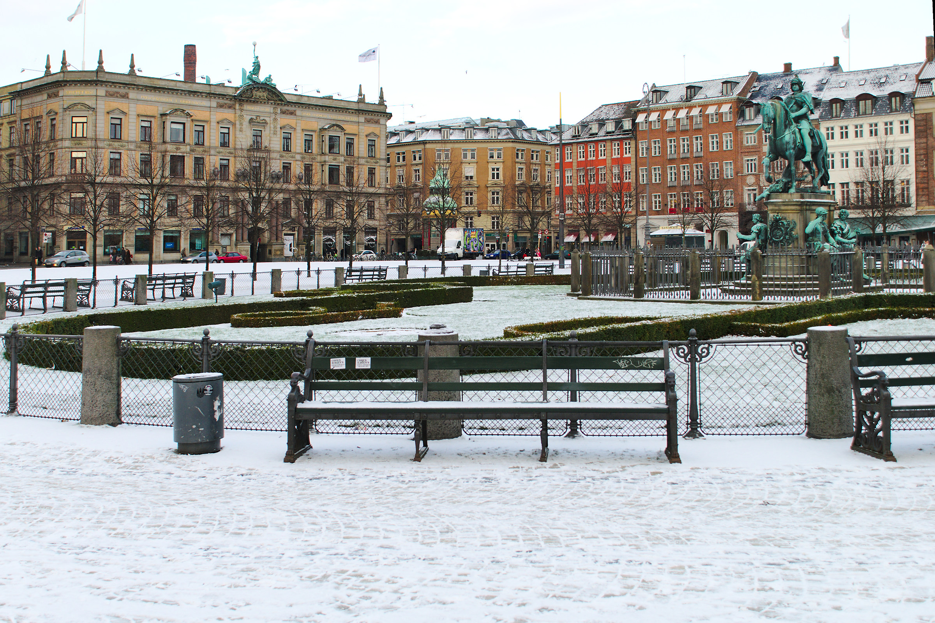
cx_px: 468
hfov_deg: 49.6
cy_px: 312
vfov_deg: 34.2
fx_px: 1013
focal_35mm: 39
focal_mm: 26
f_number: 5.6
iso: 100
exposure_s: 1/125
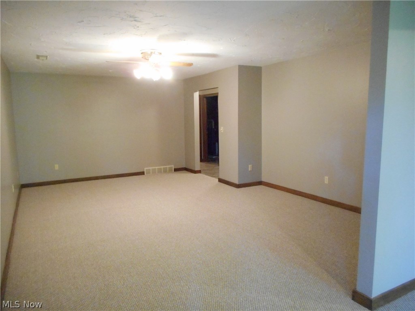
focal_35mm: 25
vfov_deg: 54.9
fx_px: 300
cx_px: 208
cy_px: 156
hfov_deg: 69.4
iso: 720
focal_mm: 4.5
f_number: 3.7
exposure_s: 1/8
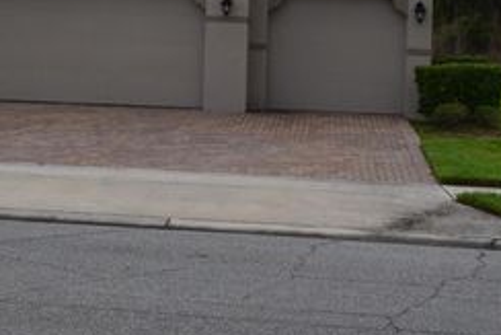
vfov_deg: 15.7
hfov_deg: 23.4
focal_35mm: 86
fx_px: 1197
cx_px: 117
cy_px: 13
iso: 400
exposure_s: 1/500
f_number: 11
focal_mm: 28
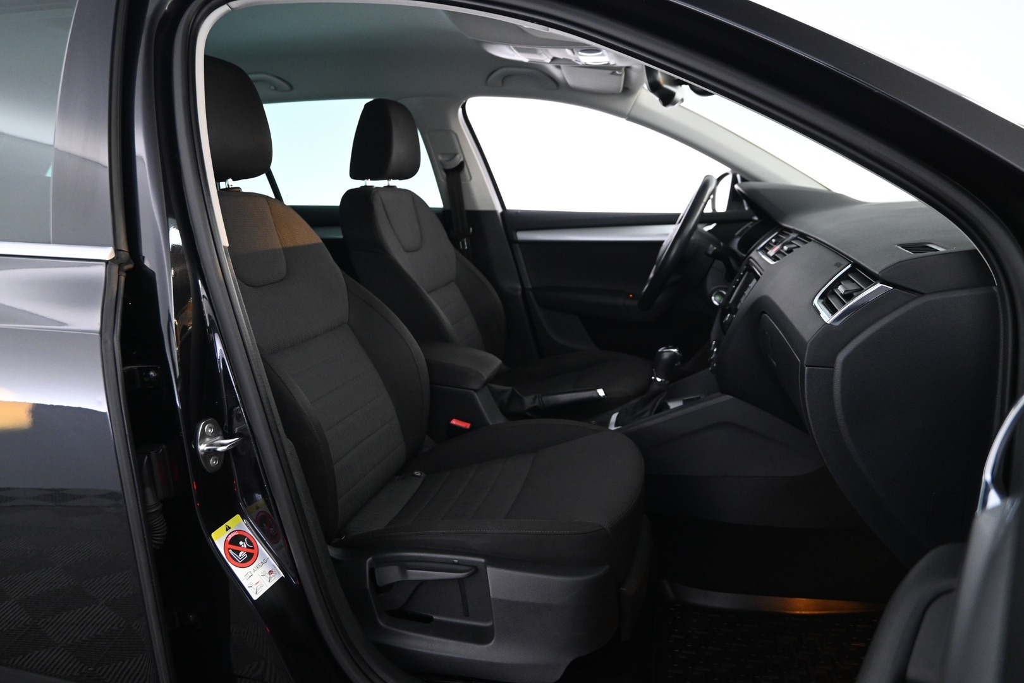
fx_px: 683
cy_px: 342
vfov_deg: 53.1
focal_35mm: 24
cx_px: 512
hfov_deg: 73.7
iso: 1600
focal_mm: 16
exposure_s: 1/15
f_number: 3.5
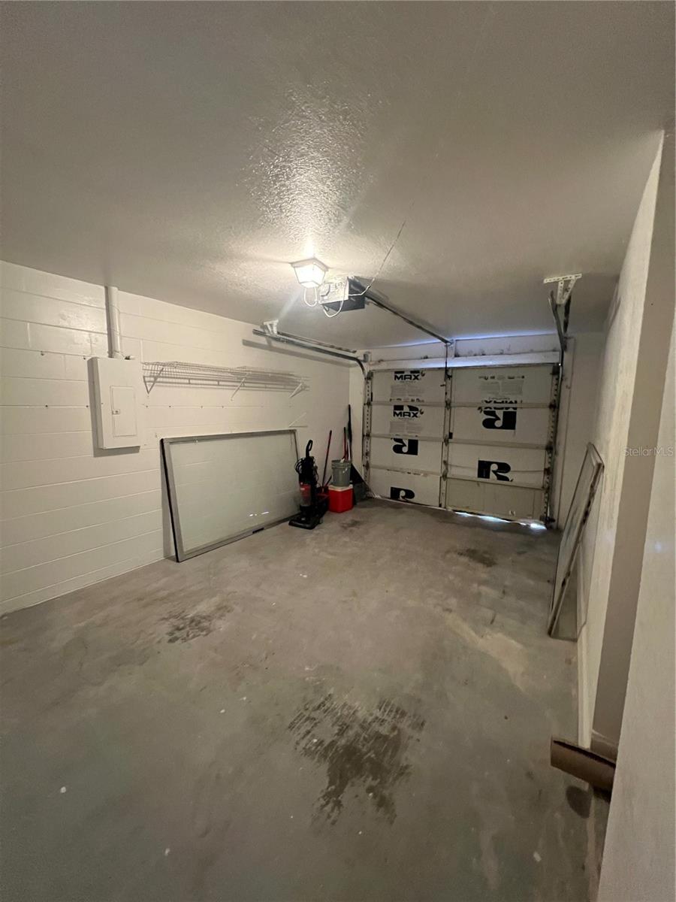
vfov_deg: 106.2
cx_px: 338
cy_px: 451
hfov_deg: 89.9
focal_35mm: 13
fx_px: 338
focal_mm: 1.57
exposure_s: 1/60
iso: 1000
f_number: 1.8
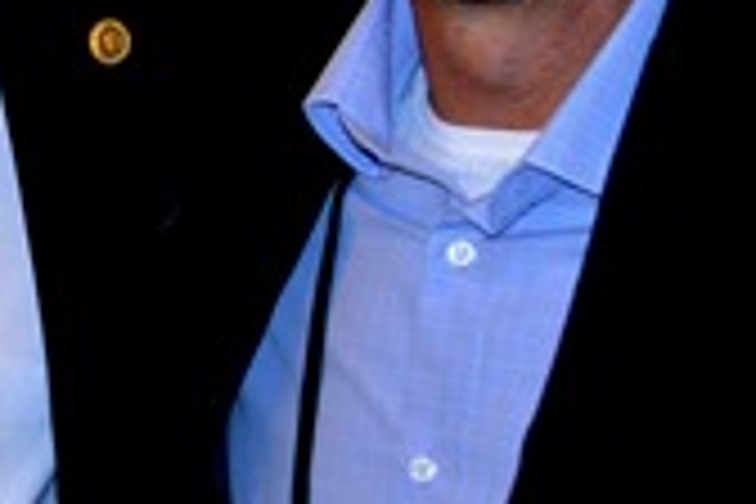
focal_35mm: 134
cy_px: 81
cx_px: -322
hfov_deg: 14.4
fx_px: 2814
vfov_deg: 10.2
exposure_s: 1/60
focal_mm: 26
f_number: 4.2
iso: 1600
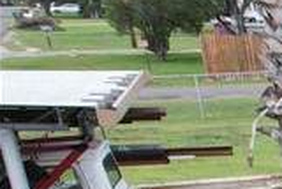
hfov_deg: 9.3
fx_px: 1168
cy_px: 431
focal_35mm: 149
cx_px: 955
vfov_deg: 8.5
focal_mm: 8.38
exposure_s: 1/180
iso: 100
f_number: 2.8
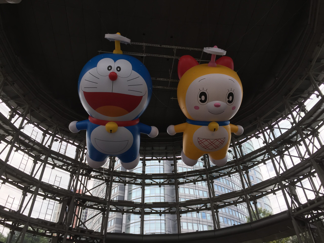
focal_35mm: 29
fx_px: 271
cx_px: 162
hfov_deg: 61.7
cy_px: 122
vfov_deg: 48.2
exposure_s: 1/573
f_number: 2.2
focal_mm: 4.15
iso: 32
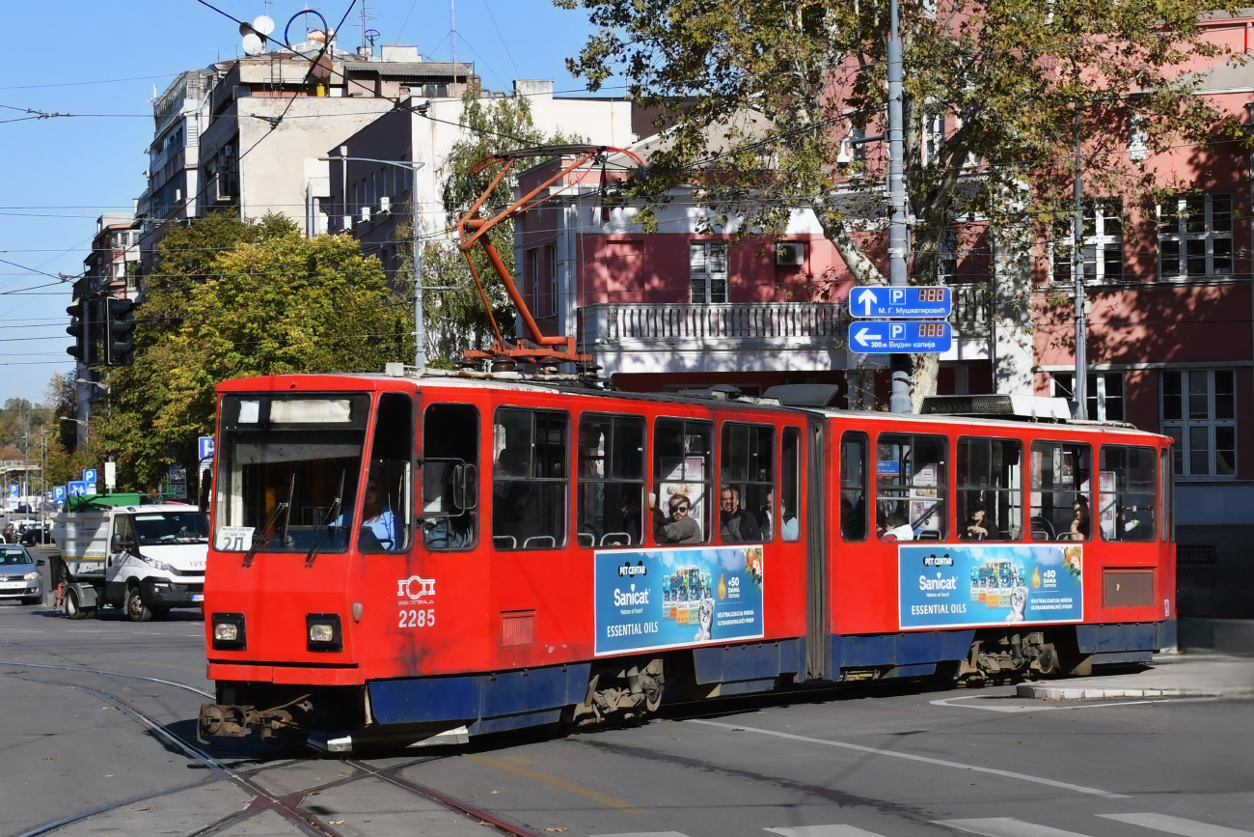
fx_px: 2090
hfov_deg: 33.4
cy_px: 418
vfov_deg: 22.6
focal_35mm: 60
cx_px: 627
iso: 200
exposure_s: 1/833
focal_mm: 40
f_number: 8
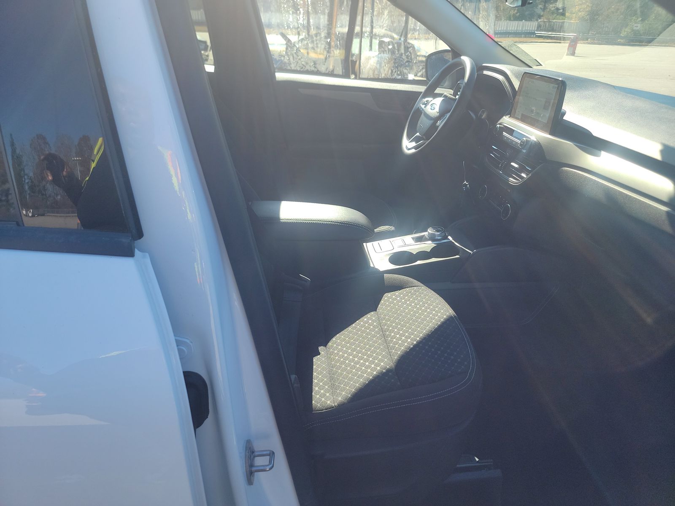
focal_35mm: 24
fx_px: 468
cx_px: 338
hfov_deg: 71.6
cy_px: 253
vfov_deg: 56.8
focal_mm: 6.7
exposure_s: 1/199
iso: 50
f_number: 1.8
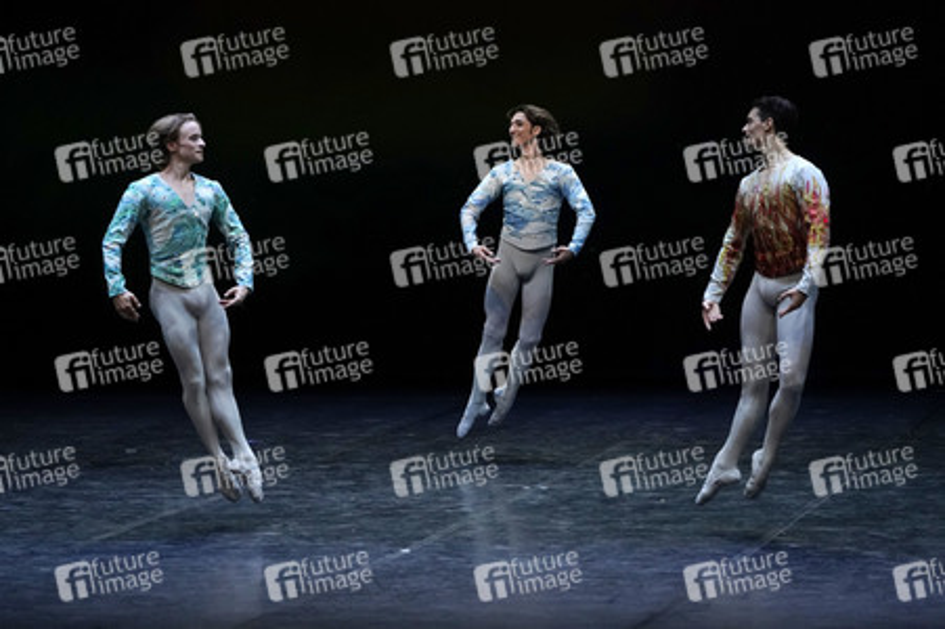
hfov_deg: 10.3
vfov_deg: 6.9
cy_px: 314
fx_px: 5246
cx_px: 472
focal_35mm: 200
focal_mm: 200
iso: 6400
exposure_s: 1/640
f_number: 6.3
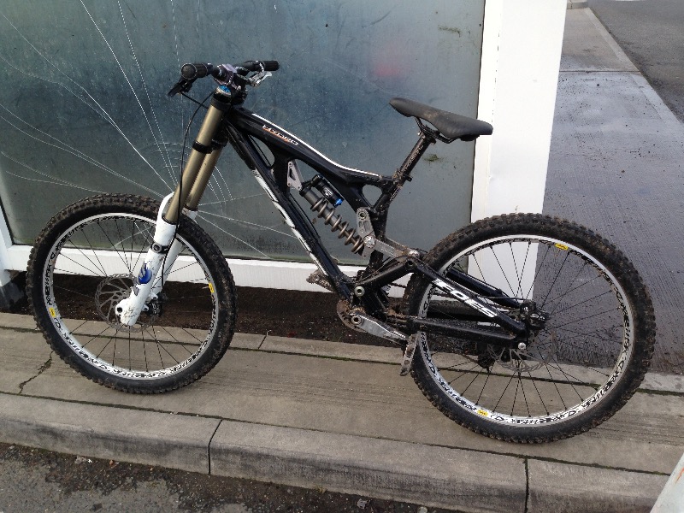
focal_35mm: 33
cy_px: 256
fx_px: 652
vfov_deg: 42.9
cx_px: 342
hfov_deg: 55.4
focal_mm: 4.12
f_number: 2.4
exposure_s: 1/231
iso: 50
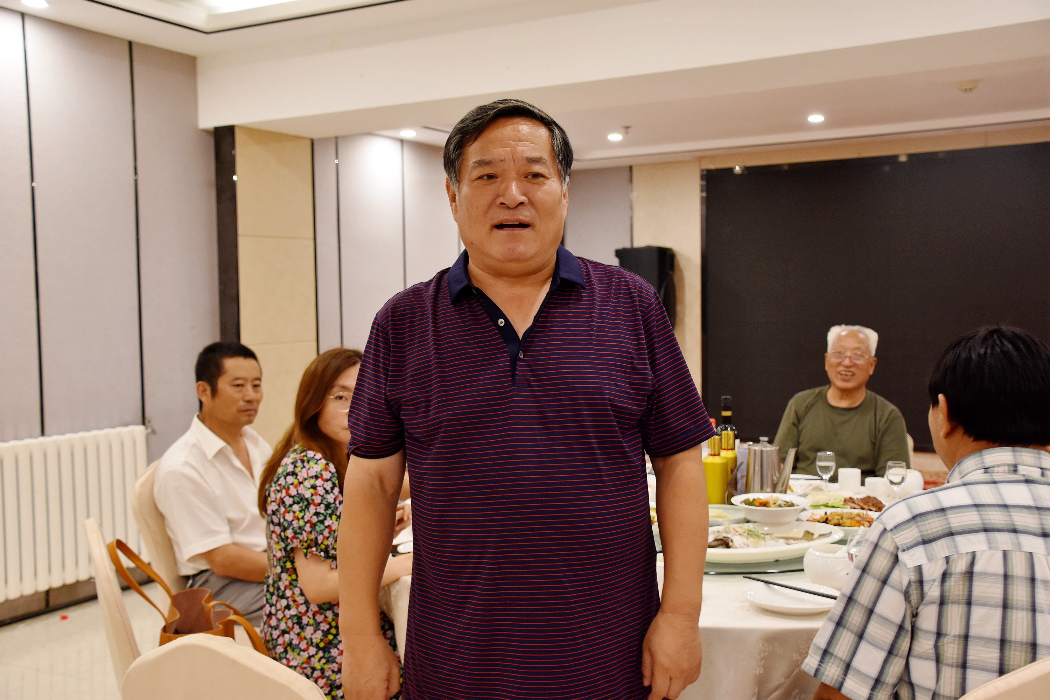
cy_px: 350
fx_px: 1137
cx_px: 525
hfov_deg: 49.6
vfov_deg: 34.2
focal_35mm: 39
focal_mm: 26
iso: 900
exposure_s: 1/60
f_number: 4
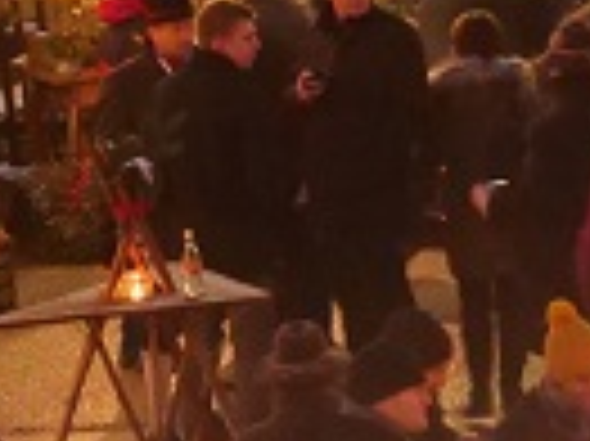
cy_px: -452
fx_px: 6607
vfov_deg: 3.8
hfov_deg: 5.0
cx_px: 1043
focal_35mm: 388
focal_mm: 34
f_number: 3.8
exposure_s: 1/15
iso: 3200
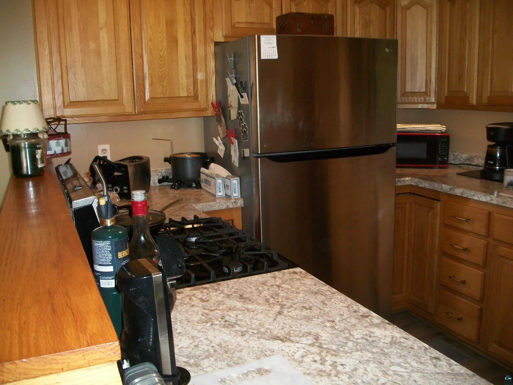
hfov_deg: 56.8
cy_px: 192
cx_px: 256
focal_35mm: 32
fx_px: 474
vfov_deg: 44.2
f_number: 2.9
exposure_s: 1/60
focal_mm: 5.7
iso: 160
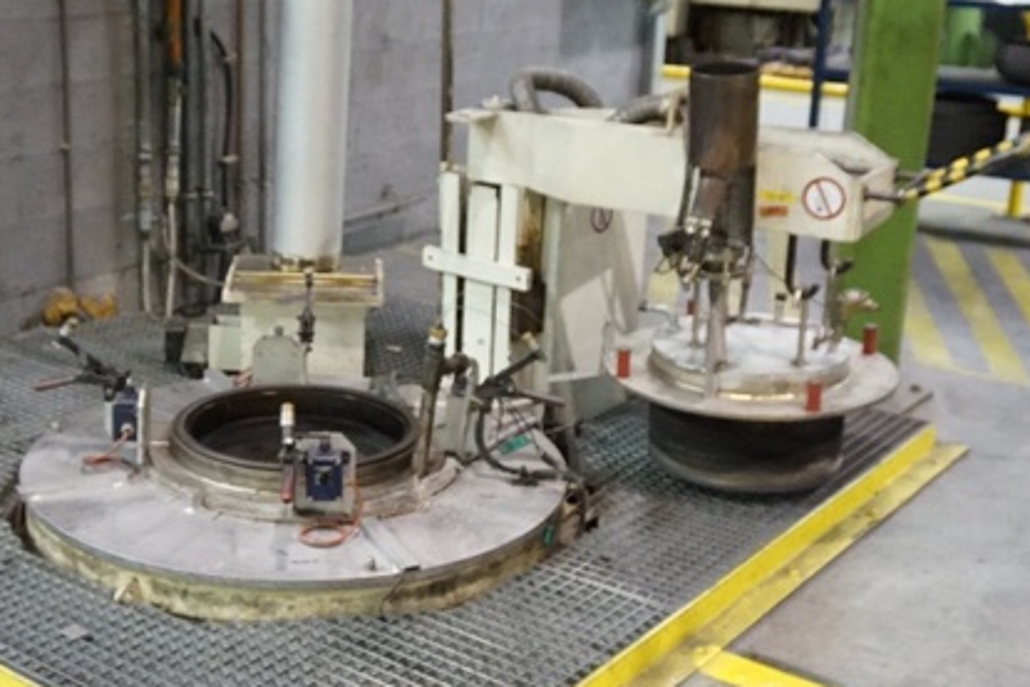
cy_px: 310
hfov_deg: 37.8
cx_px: 360
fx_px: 1488
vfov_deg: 26.0
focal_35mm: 52
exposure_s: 1/50
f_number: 4
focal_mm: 20
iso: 3200
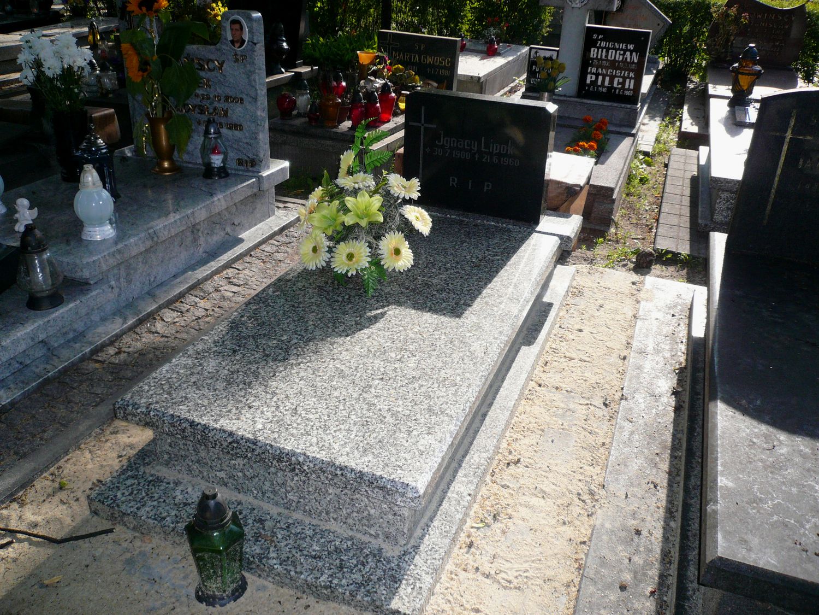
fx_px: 686
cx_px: 410
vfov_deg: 48.2
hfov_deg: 61.7
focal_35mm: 29
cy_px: 308
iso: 100
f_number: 2.8
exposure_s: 1/640
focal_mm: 4.6
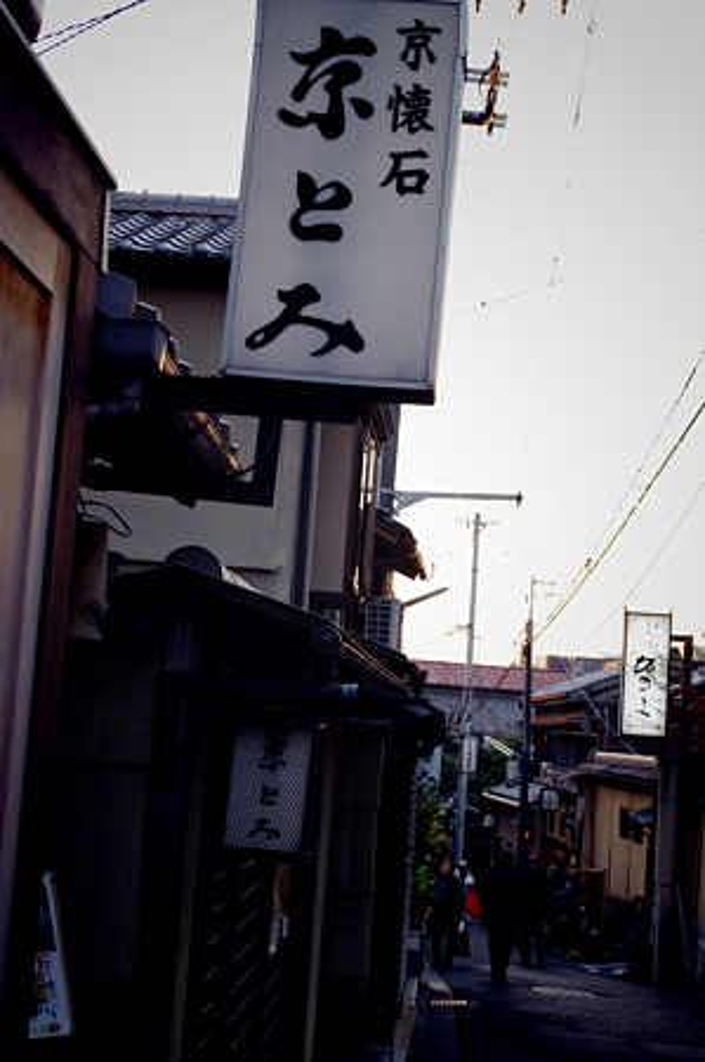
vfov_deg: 33.4
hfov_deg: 22.6
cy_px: 531
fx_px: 1766
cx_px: 352
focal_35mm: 60
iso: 800
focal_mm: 40
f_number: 7.1
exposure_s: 1/80
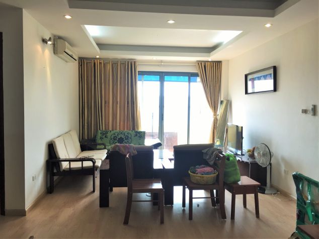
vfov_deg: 48.3
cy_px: 120
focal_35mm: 29
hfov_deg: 61.6
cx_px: 160
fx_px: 267
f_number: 2.2
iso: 40
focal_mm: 4.15
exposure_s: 1/100
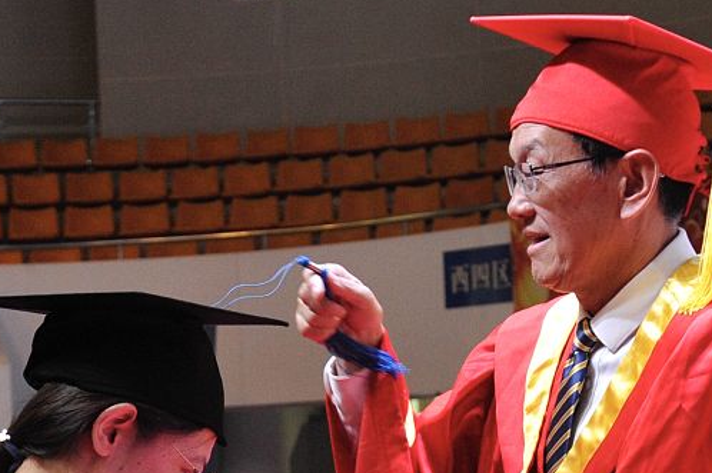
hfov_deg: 24.8
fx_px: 1620
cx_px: 309
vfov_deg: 16.3
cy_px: 469
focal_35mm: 82
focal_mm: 34
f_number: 4
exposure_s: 1/200
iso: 3200
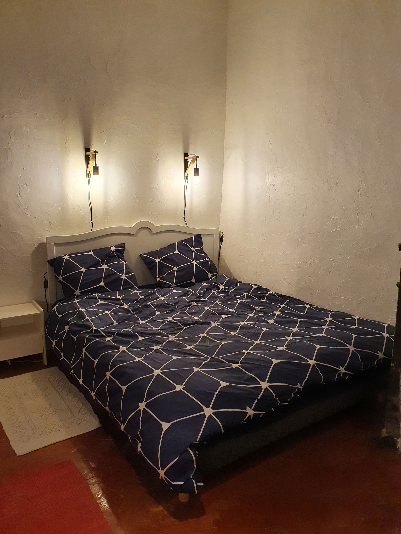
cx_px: 200
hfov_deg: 53.1
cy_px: 267
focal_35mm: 26
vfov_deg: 67.3
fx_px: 402
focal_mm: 4.32
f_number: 2.4
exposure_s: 1/100
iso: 250
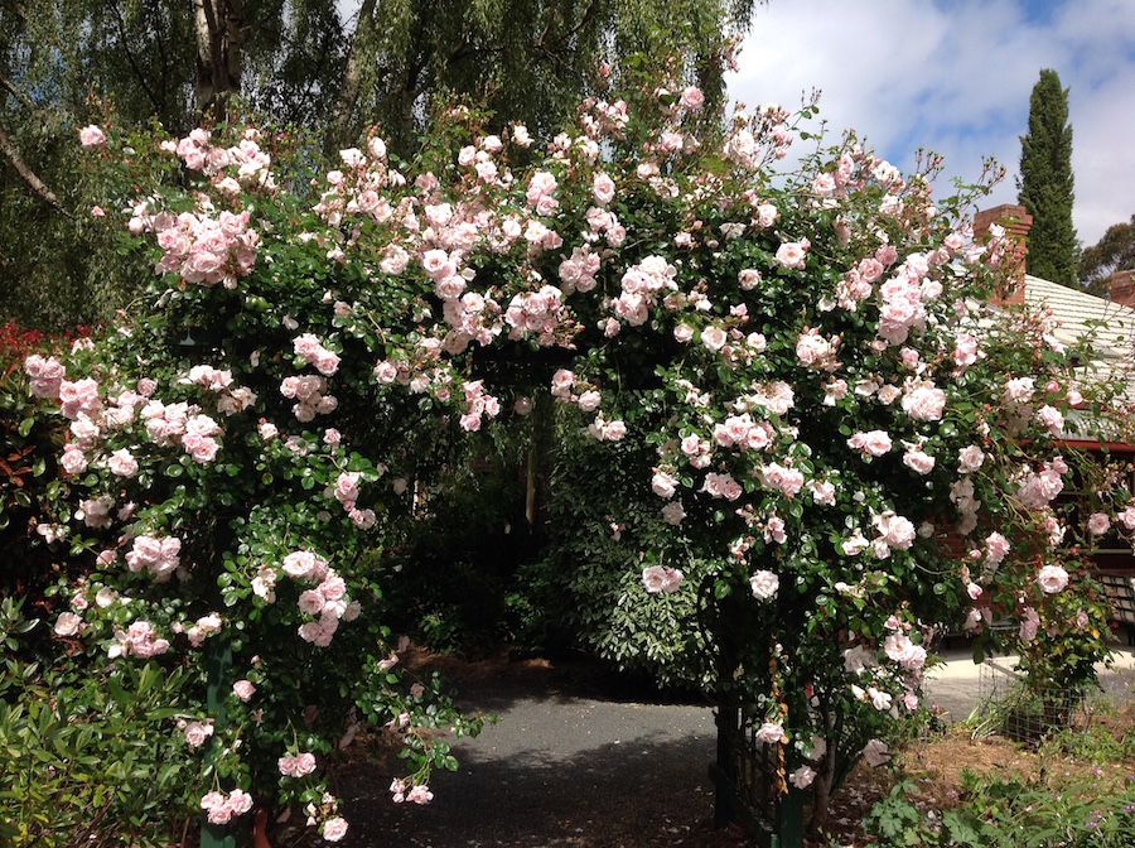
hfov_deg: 52.7
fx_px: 1146
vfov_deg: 40.6
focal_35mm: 35
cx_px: 568
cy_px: 424
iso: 50
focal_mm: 4.28
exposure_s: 1/1592
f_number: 2.4
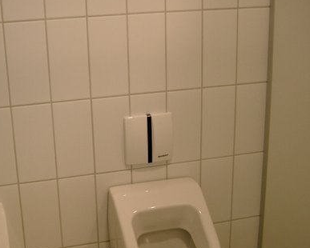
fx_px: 514
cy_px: 157
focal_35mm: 56
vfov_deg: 27.1
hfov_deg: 33.3
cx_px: 103
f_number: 2.6
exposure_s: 1/100
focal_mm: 7.6
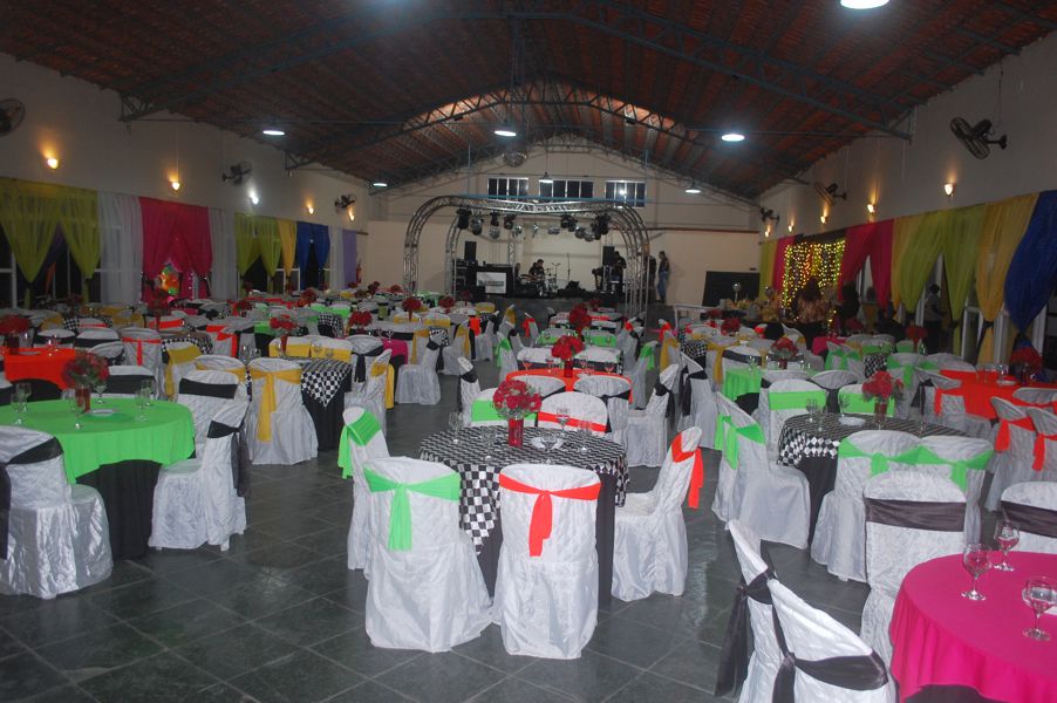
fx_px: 792
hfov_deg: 67.4
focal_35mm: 27
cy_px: 352
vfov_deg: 47.9
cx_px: 528
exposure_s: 1/60
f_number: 3.5
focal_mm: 18
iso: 400
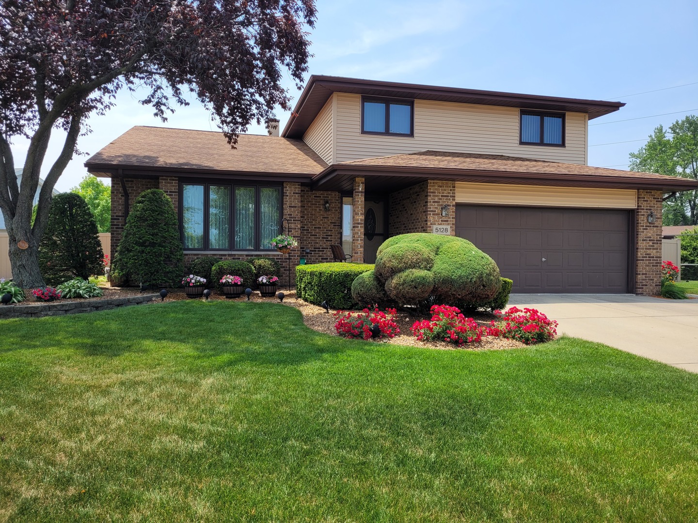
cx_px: 349
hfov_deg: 67.3
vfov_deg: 53.1
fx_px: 524
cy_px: 262
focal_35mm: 26
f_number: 1.8
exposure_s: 1/1610
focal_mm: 5.4
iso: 40
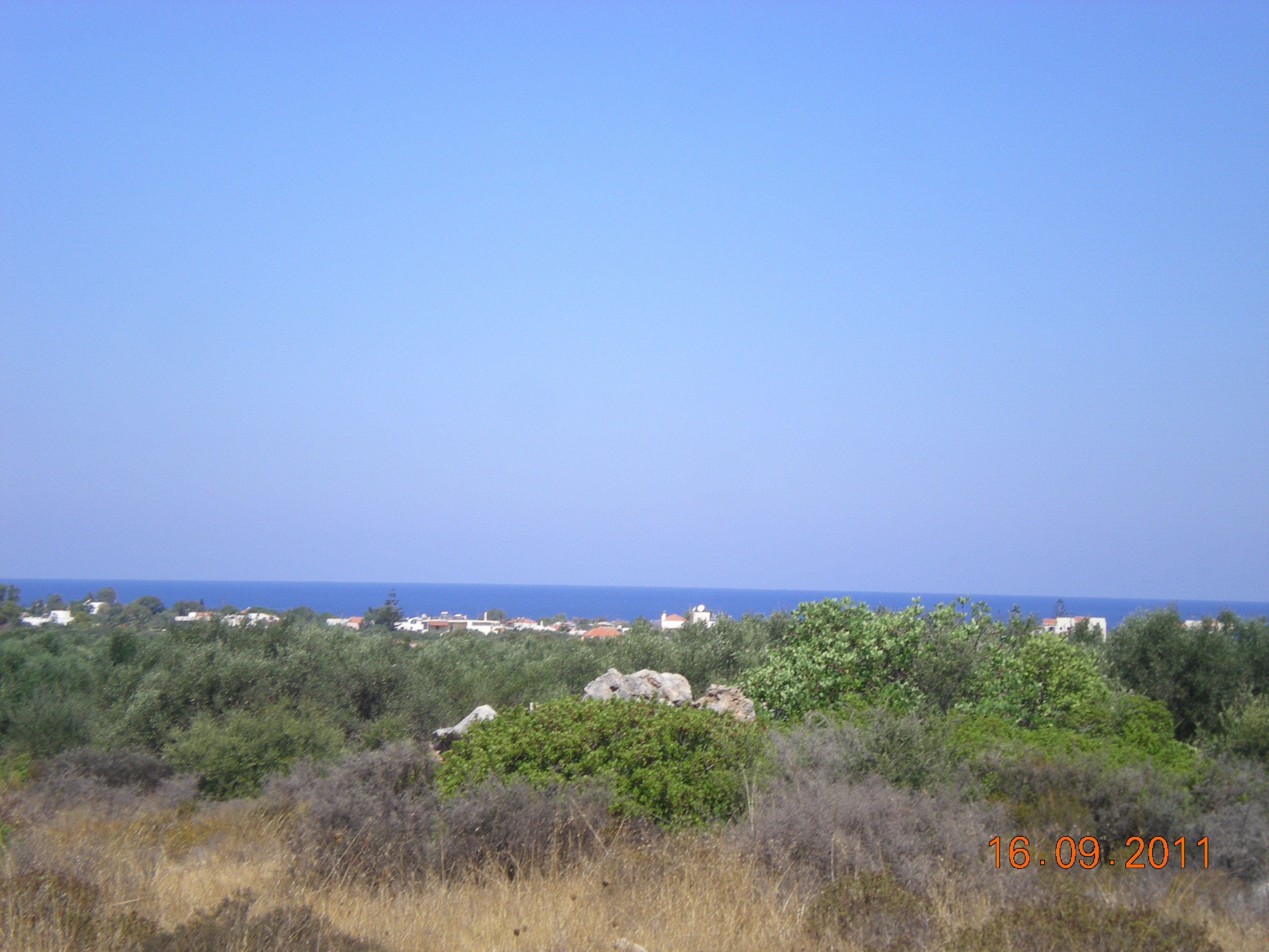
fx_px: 3189
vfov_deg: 17.0
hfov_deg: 22.5
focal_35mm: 87
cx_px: 634
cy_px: 476
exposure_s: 1/160
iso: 50
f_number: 7.2
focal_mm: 14.3
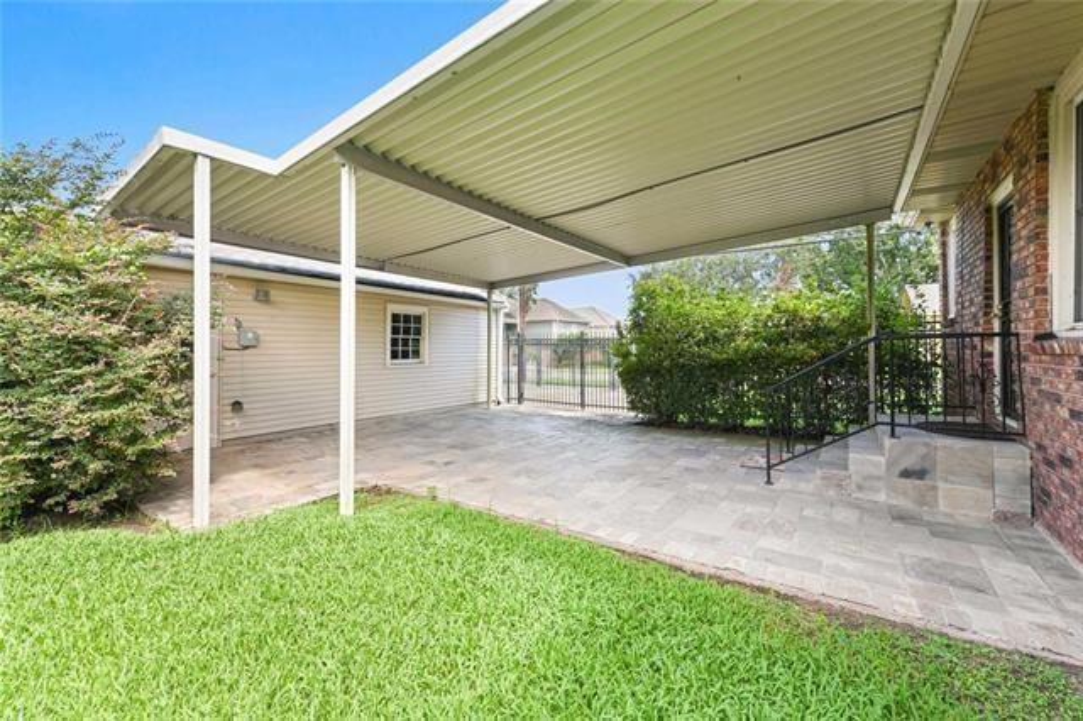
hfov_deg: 104.3
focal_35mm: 14
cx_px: 542
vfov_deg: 81.1
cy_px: 360
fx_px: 421
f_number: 11
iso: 320
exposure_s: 1/60
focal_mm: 14
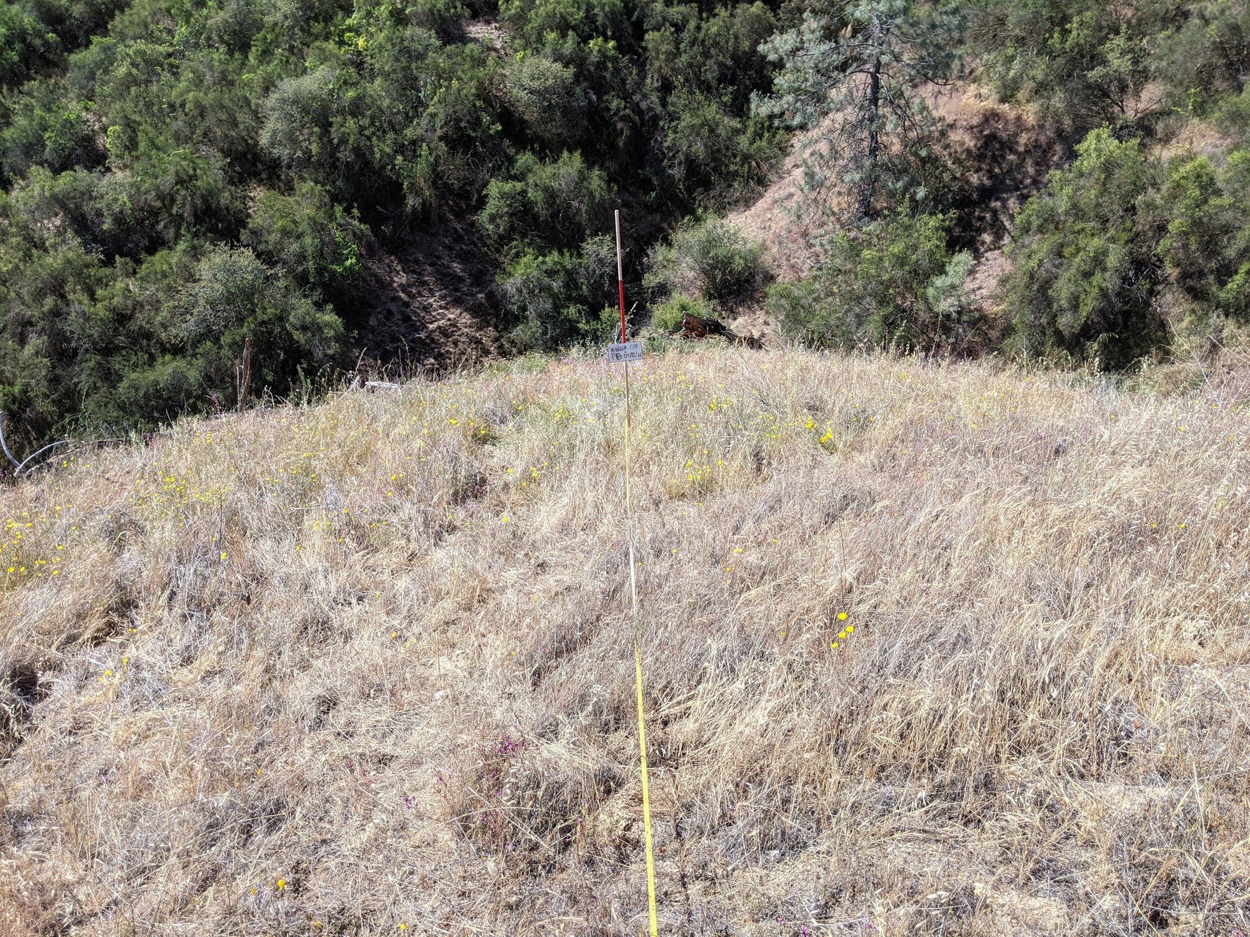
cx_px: 625
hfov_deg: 65.3
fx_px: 975
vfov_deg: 51.4
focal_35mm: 27
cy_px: 468
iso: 60
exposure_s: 1/1675
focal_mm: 4.44
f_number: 1.8
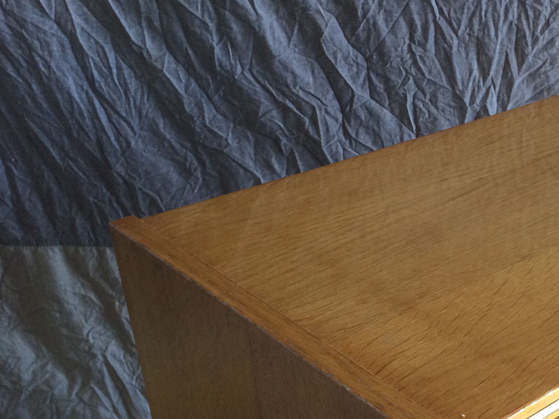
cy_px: 282
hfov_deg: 33.7
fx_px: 872
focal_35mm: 54
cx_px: 499
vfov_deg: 26.9
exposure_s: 1/33
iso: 160
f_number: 2.2
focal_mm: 4.15
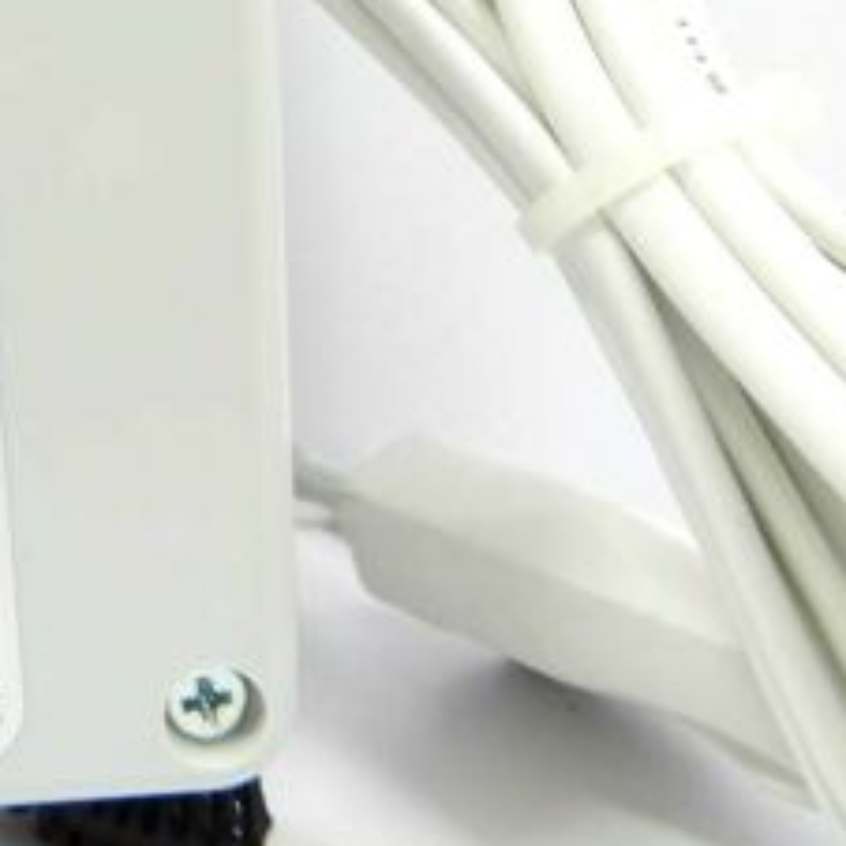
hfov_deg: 21.3
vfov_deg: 22.2
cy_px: -155
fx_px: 1991
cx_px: -307
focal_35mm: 72
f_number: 3.4
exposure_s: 1/60
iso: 80
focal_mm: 4.3
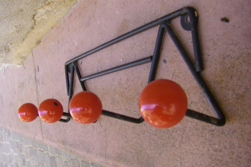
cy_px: 90
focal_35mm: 40
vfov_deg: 33.4
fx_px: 279
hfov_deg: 48.5
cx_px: 125
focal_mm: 6.3
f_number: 3.5
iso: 200
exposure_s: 1/100
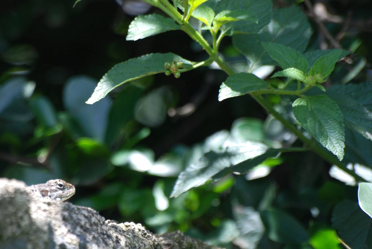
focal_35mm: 488
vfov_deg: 2.8
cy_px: 116
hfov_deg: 4.2
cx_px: 176
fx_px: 5050
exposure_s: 1/250
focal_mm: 300
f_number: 5.6
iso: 400
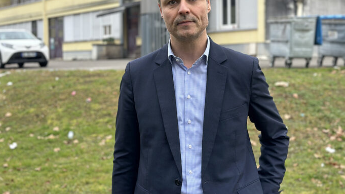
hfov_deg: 39.2
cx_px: 173
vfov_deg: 22.5
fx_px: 485
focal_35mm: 53
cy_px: 64
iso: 80
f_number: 1.78
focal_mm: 6.86
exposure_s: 1/435
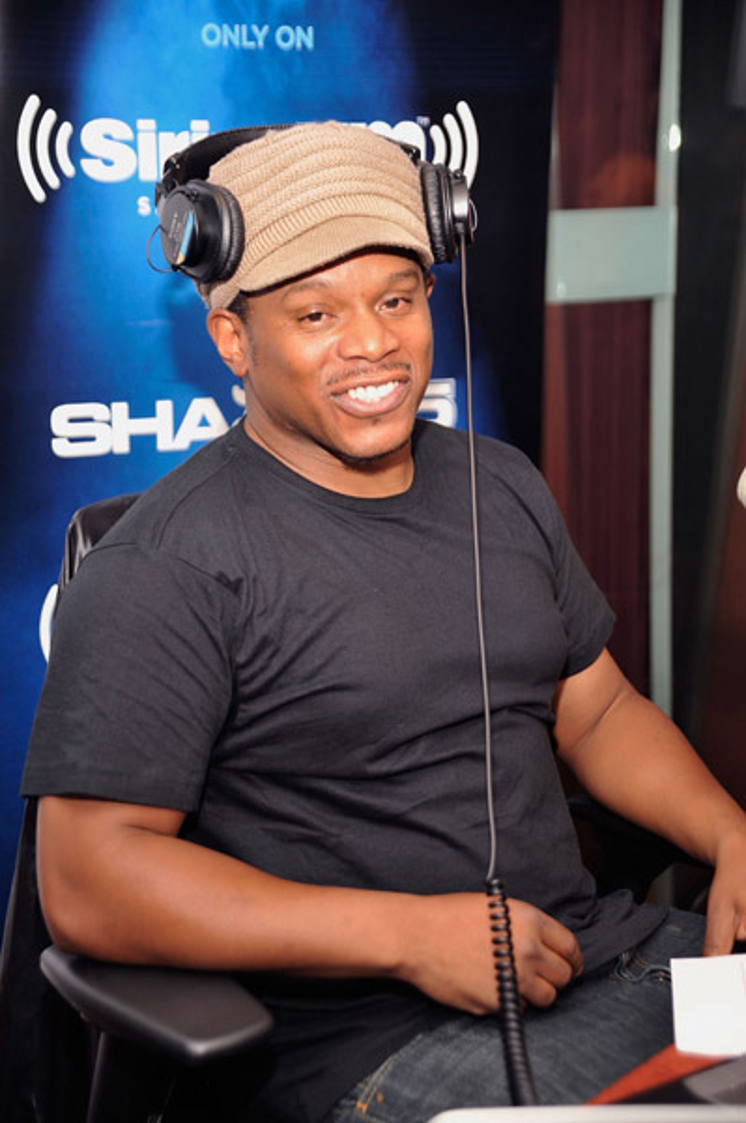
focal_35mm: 62
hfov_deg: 21.9
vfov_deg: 32.4
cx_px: 373
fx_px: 1930
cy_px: 562
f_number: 4
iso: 400
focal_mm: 62
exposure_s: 1/125
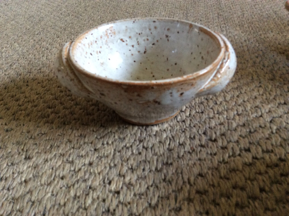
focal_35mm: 32
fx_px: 267
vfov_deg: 44.1
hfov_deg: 56.9
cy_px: 108
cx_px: 144
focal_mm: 3.3
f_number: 2.4
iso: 200
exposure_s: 1/25
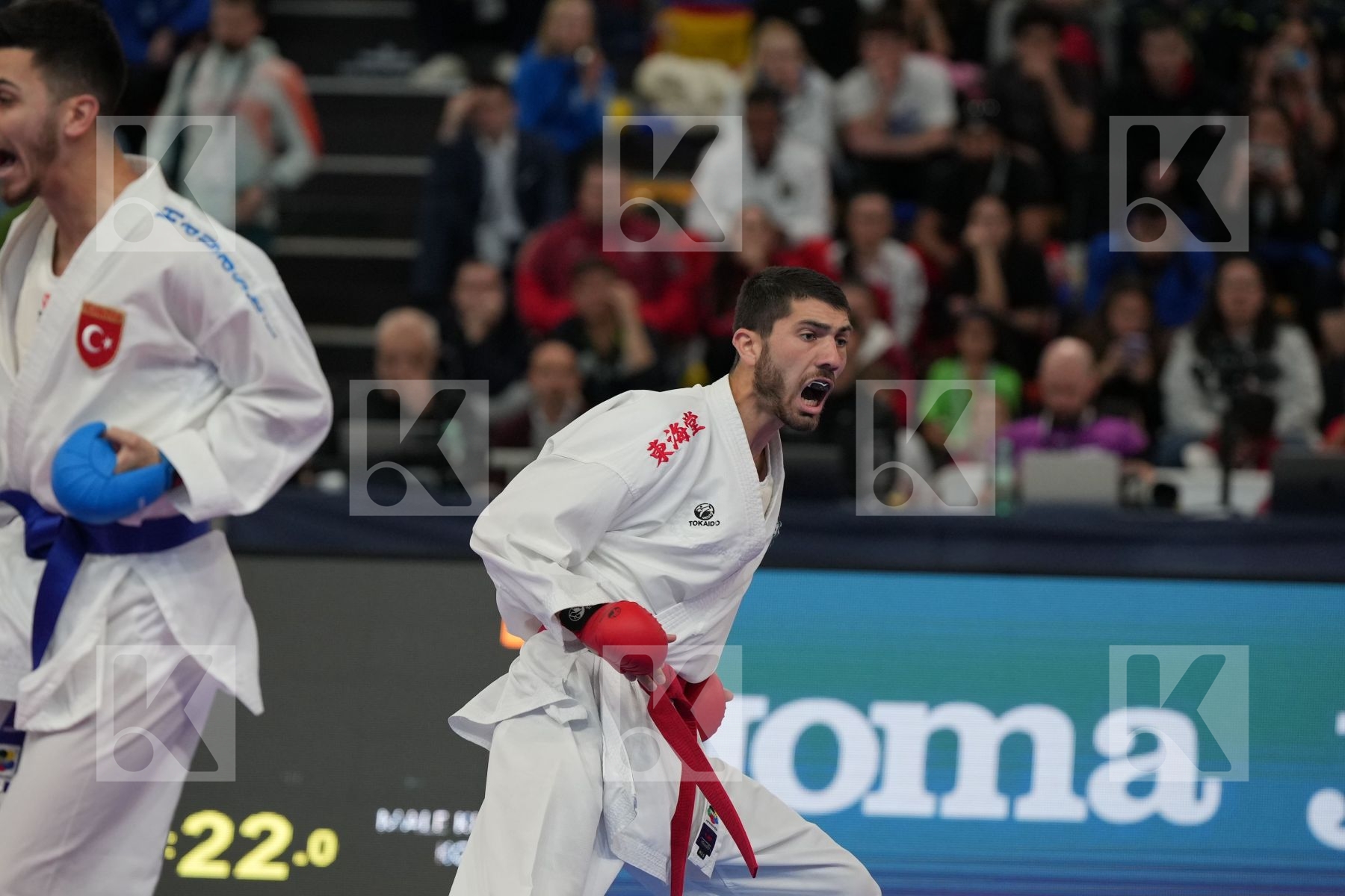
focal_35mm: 220
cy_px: 448
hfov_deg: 9.4
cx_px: 672
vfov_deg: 6.2
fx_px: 8219
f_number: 2.8
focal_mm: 147
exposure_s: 1/1000
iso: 1600
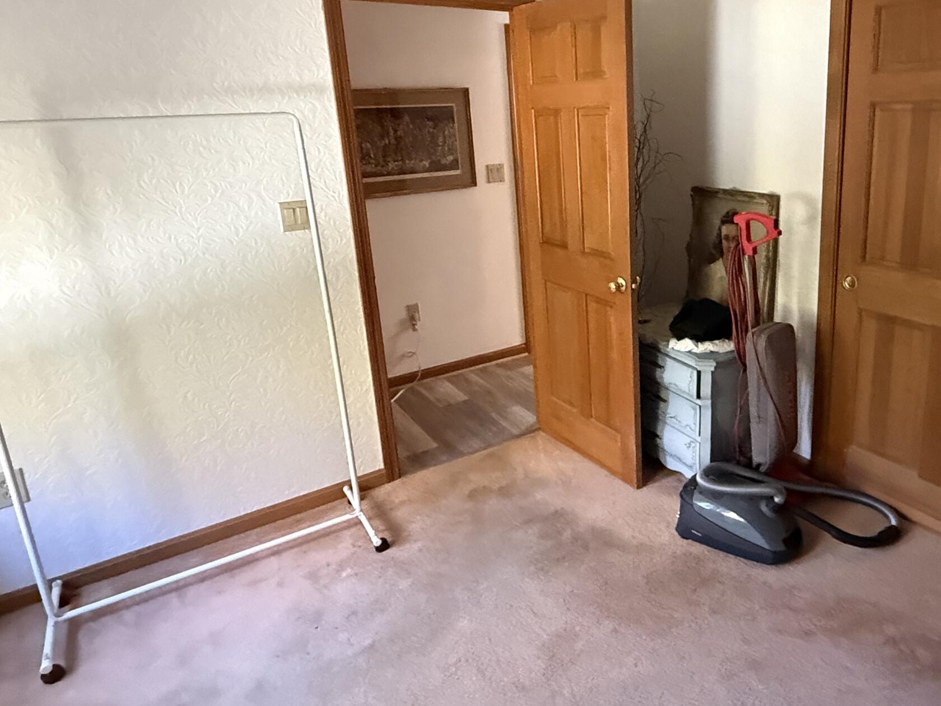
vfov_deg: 54.4
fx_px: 680
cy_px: 278
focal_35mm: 25
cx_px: 634
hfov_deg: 67.3
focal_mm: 2.22
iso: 1250
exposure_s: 1/60
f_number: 2.2
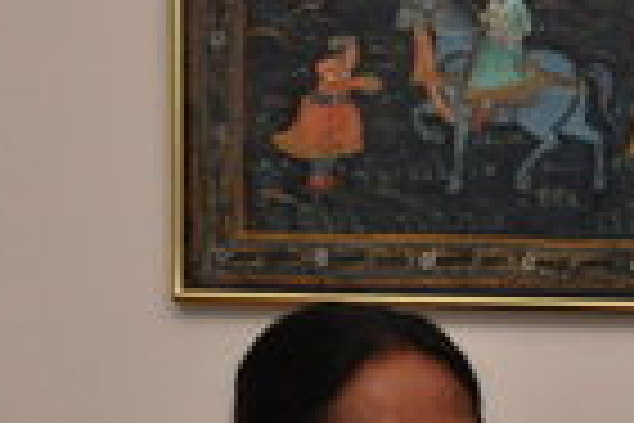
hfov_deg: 9.5
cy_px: 812
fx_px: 3720
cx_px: 940
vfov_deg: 6.3
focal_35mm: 211
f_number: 7.1
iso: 1600
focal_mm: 31
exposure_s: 1/60
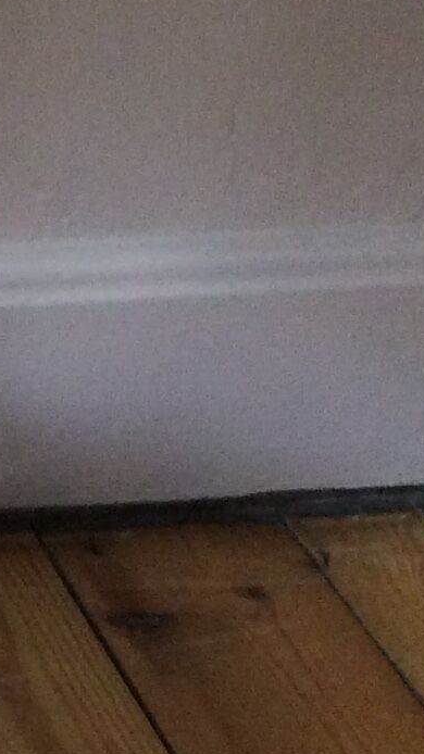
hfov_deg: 7.9
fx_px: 2600
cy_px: 714
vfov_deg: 16.2
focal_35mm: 130
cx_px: -901
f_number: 2.4
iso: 200
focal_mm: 3.3
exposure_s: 1/25
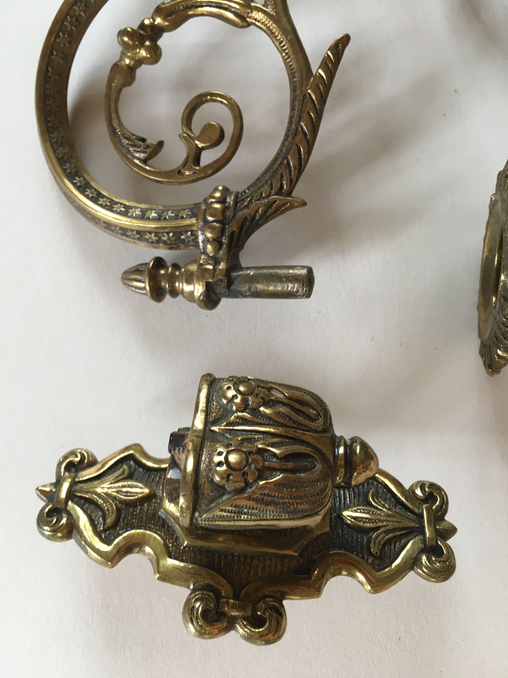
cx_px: 254
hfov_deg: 48.2
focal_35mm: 29
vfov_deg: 61.7
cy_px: 339
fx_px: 567
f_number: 2.2
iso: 64
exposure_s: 1/33
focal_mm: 4.15
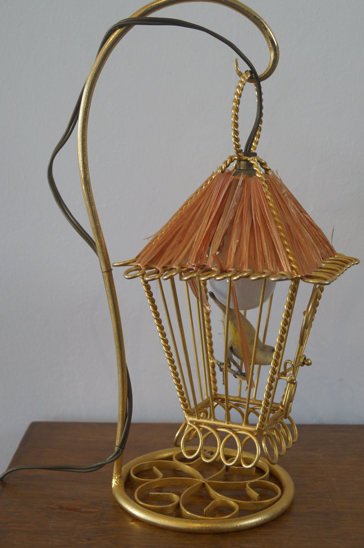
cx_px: 210
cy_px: 263
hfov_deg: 25.4
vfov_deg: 37.5
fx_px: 806
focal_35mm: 53
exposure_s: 1/60
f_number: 4.5
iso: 500
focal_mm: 28
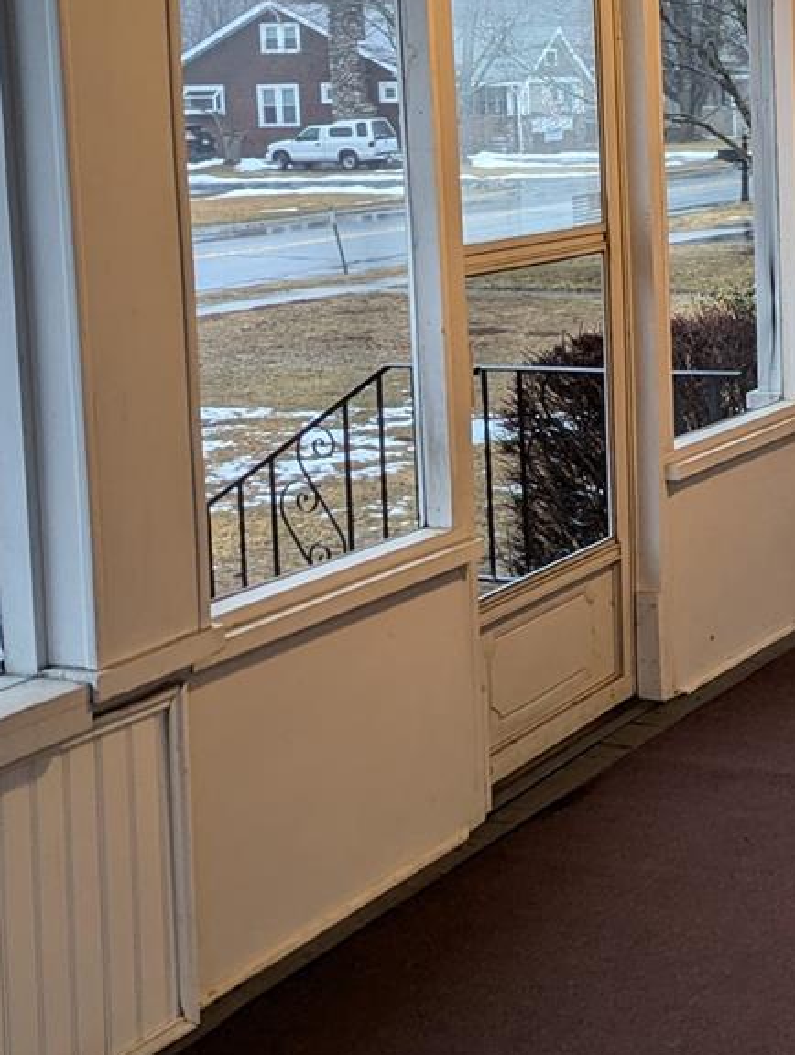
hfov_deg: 21.7
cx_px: 898
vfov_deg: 29.8
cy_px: 275
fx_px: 1954
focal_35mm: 64
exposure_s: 1/79.9
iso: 164
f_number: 1.85
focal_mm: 6.81
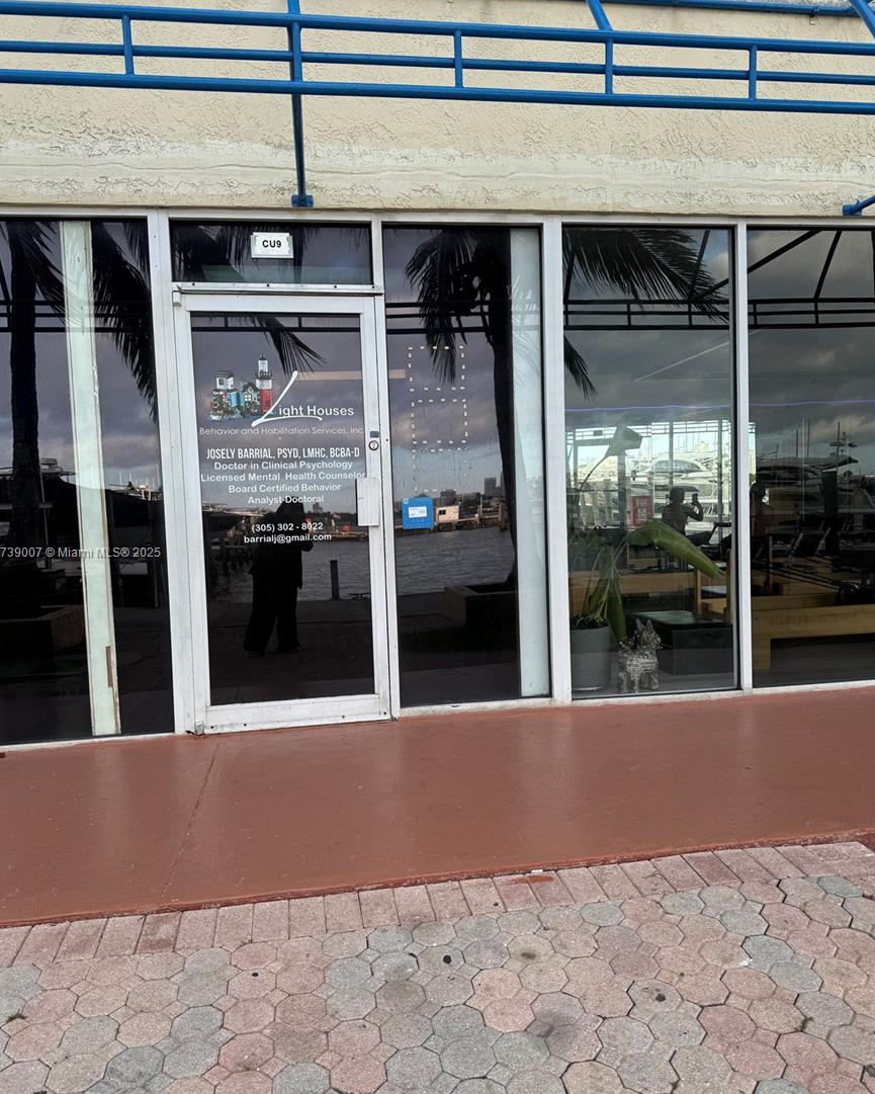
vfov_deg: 66.0
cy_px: 554
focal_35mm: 26
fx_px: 842
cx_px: 431
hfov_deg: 54.9
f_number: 1.78
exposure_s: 1/488
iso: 80
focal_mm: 6.76
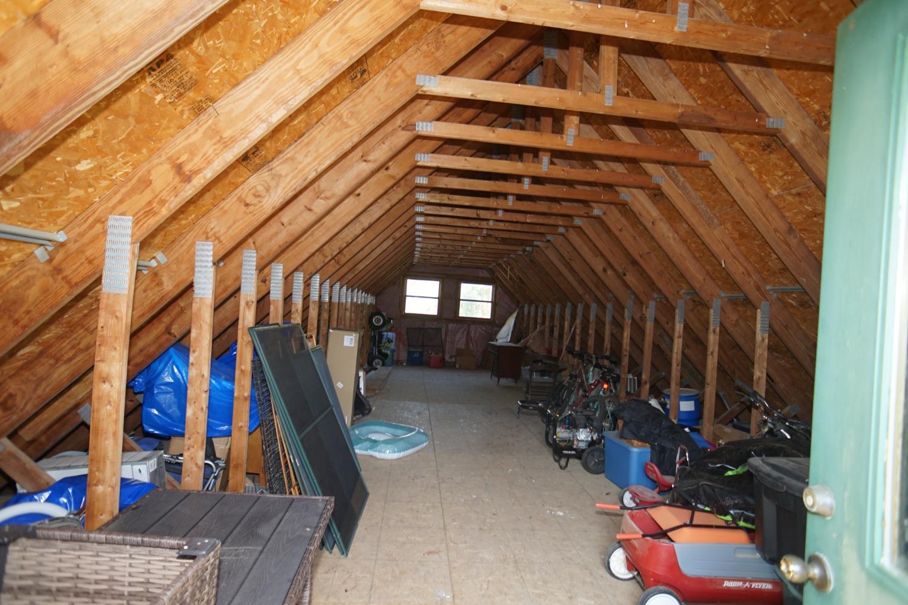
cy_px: 302
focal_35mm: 24
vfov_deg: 53.1
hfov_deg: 73.7
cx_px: 454
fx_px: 605
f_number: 2.8
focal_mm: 16
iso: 200
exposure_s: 1/60
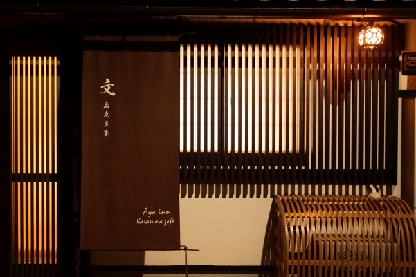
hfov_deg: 44.3
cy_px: 137
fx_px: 509
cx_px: 173
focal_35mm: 44
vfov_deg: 30.5
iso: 3200
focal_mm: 33
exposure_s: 1/25
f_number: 4
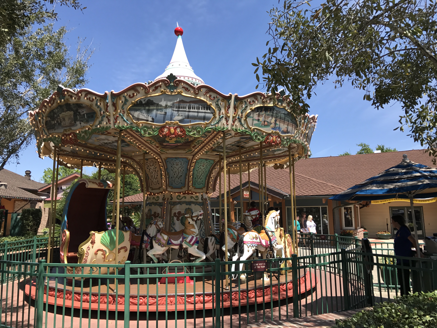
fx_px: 353
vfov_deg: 49.7
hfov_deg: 63.4
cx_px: 218
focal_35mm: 28
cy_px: 164
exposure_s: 1/1350
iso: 20
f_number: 1.8
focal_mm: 3.99
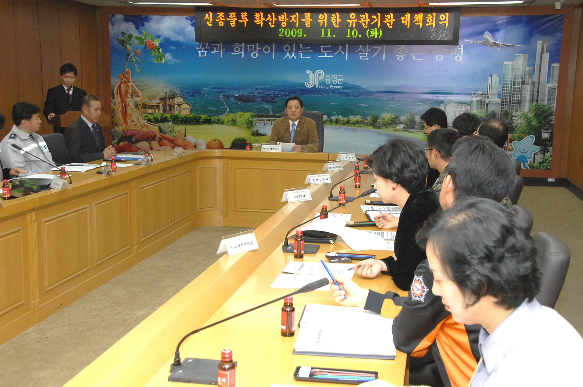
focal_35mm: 46
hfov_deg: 42.4
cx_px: 292
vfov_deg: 28.9
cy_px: 194
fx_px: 752
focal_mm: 31
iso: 800
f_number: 6.7
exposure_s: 1/60
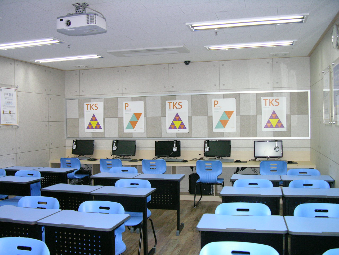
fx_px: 343
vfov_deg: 40.7
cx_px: 170
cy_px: 128
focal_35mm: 35
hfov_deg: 52.6
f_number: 2.8
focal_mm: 8.9
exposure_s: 1/60.1
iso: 200
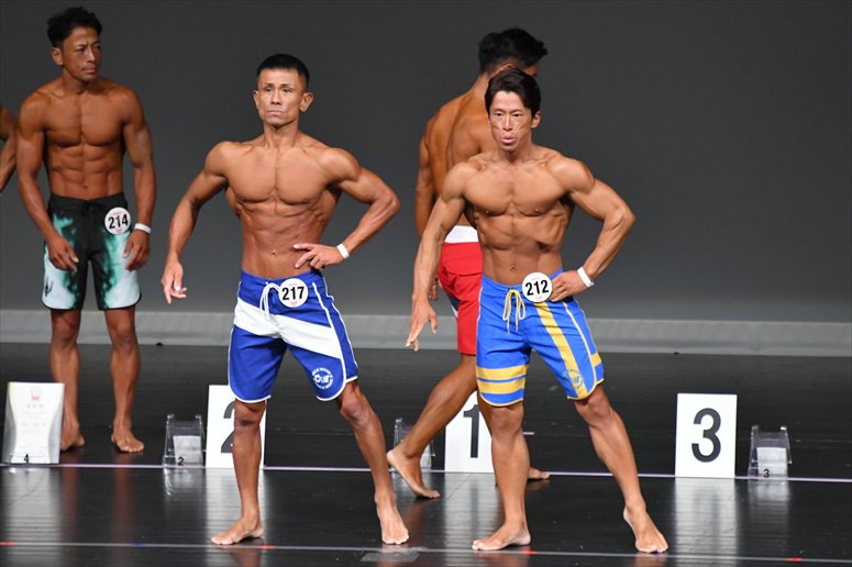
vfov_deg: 3.7
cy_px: 284
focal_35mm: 375
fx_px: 8871
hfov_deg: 5.5
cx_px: 426
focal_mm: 250
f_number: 5.6
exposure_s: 1/400
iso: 4000
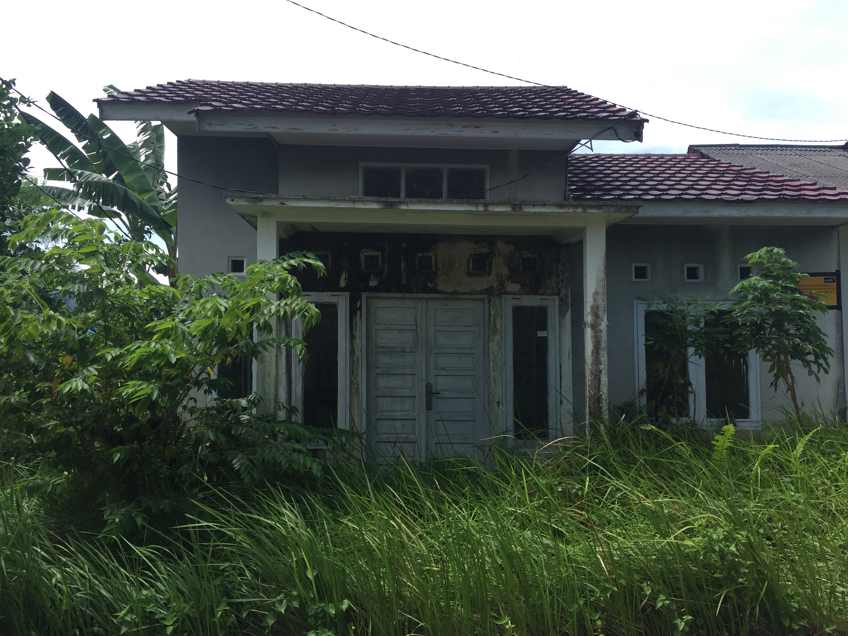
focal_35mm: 29
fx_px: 710
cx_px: 424
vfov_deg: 48.2
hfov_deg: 61.7
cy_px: 318
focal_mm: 4.15
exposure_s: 1/1163
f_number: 2.2
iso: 32
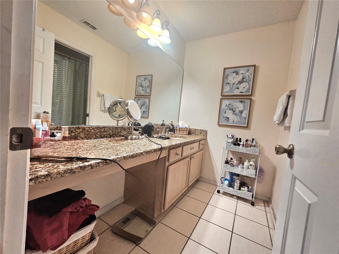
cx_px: 170
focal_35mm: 13
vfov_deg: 89.9
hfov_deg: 106.2
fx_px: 127
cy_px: 127
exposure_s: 1/60.2
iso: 400
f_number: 2.2
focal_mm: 2.2
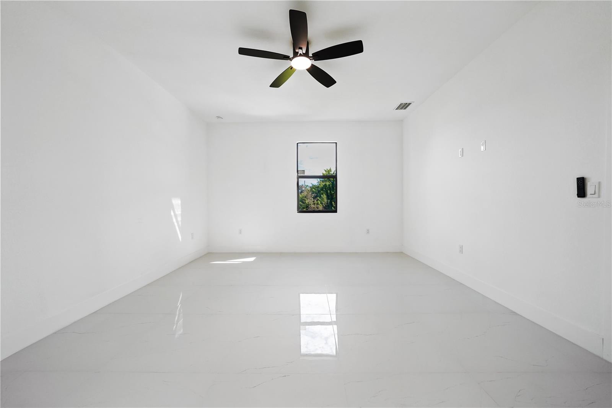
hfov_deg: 104.3
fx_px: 238
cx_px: 306
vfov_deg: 81.2
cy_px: 204
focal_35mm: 14
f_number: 4
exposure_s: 1/200
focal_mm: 14
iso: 500
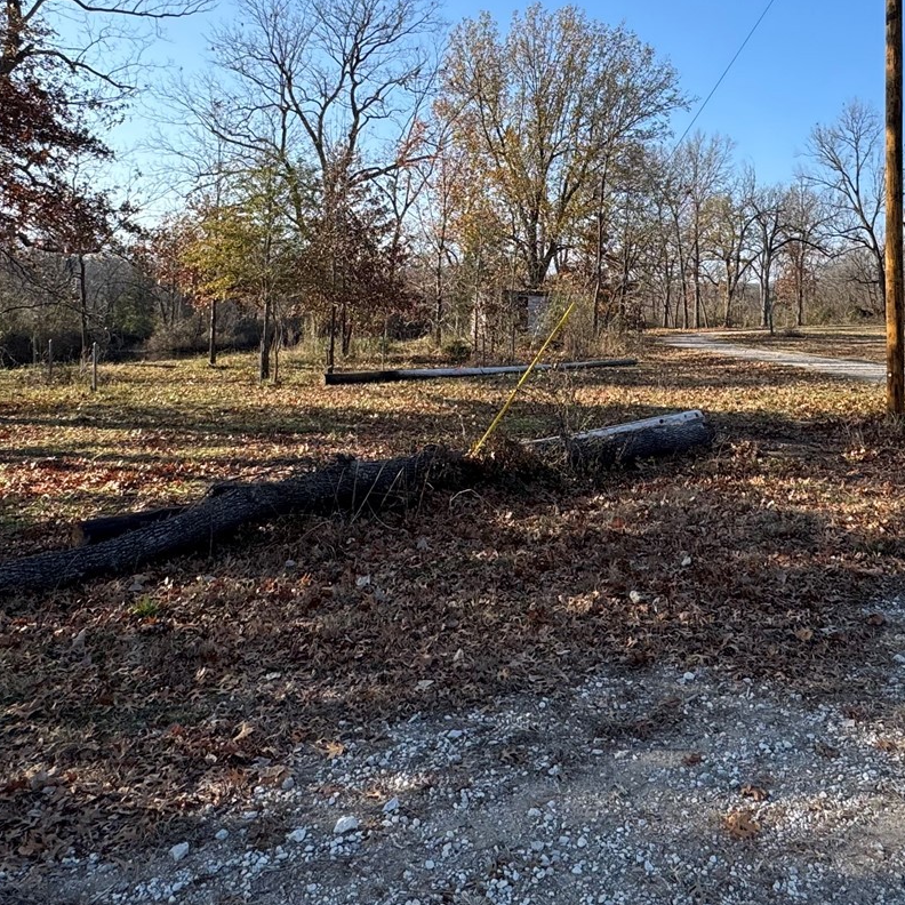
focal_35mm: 30
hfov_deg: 53.6
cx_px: 553
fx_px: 887
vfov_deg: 52.7
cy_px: 280
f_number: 2.2
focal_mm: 2.22
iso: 50
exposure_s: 1/1048
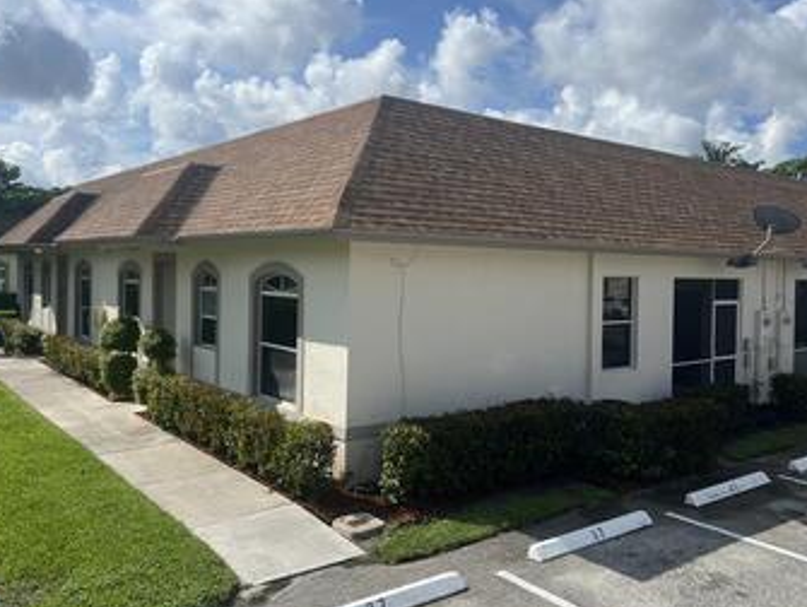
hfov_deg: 58.2
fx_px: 723
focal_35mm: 31
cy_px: 272
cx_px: 448
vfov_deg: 45.5
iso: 50
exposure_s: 1/6579
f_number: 1.5
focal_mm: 5.7
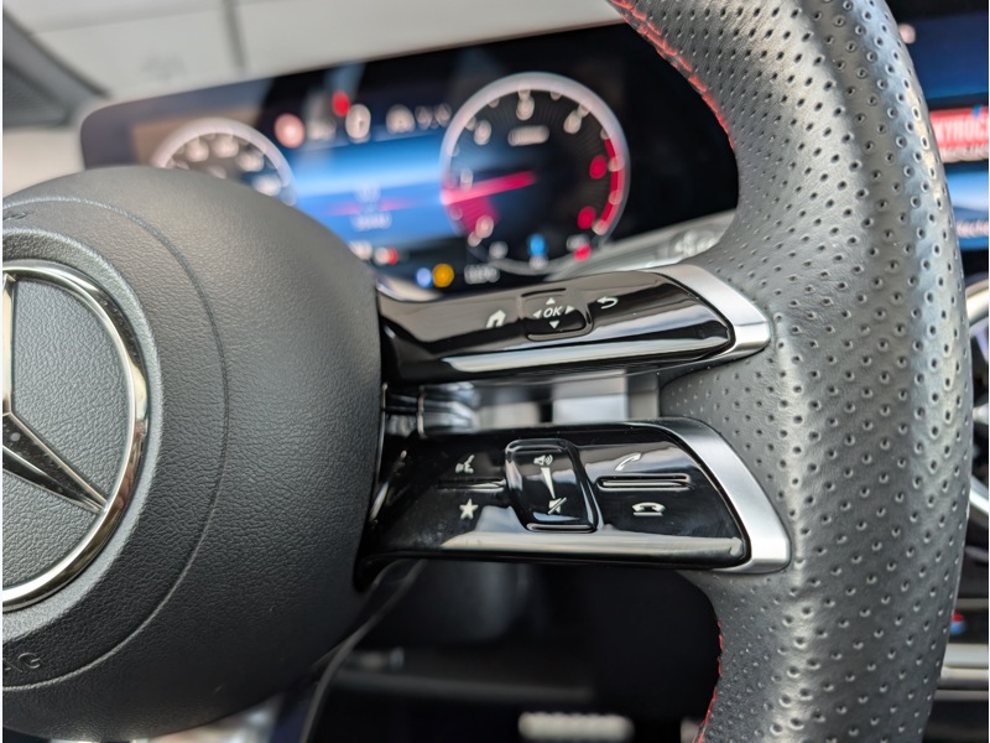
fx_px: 686
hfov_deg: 71.6
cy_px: 372
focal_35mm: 24
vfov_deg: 56.8
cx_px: 495
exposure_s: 1/89.7
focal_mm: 6.9
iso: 101
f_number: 1.68
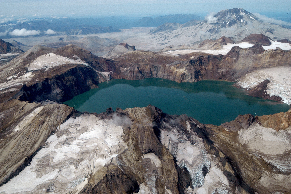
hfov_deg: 62.0
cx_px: 146
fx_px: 242
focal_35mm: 30
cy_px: 97
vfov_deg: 43.5
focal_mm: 20
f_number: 16
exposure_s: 1/160
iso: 200
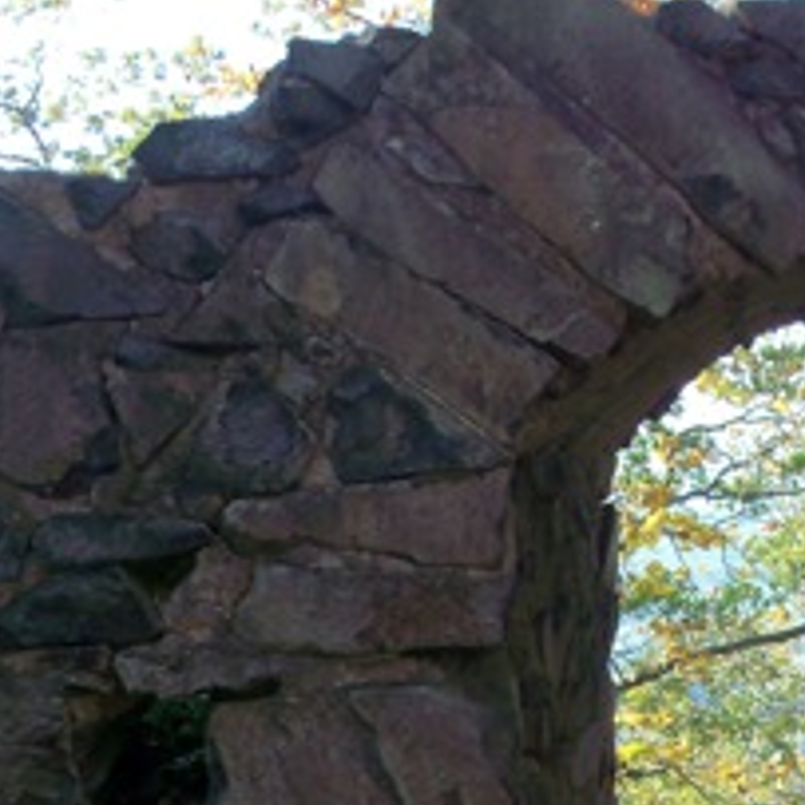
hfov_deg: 20.1
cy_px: 803
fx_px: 2210
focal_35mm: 84
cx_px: 773
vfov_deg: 20.0
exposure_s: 1/125
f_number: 3
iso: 80
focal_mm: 6.3
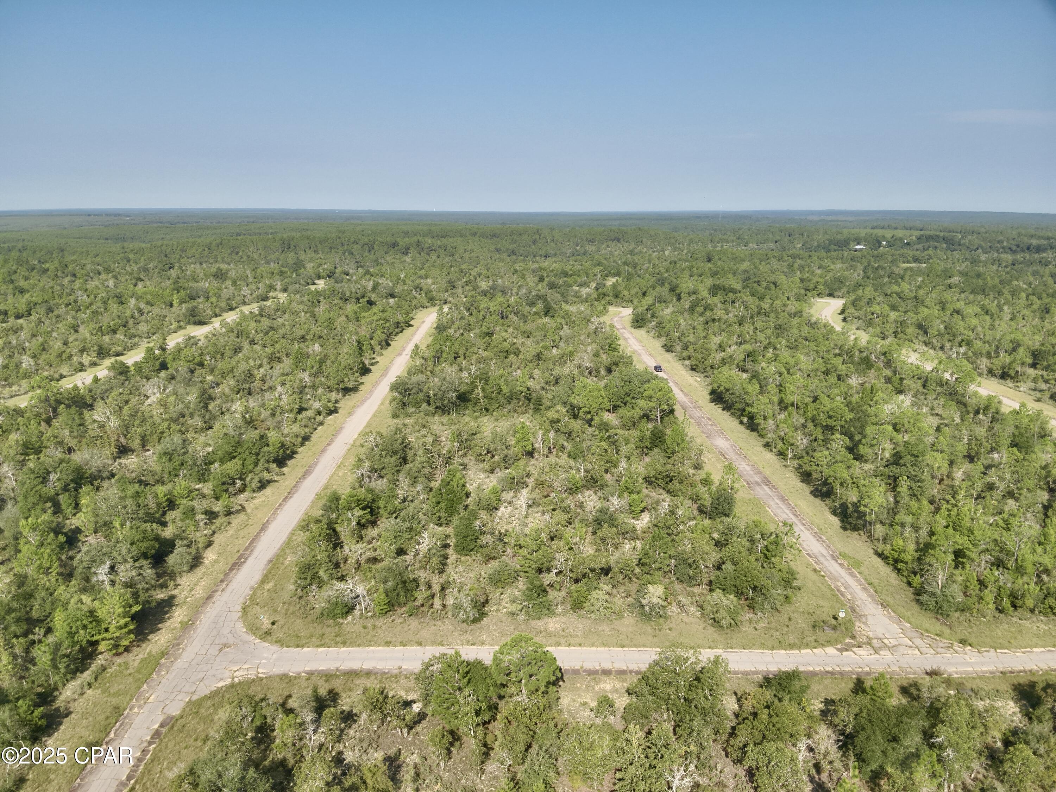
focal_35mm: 24
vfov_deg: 56.8
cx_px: 528
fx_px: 732
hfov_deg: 71.6
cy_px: 396
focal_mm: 4.4
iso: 100
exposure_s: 1/800
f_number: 2.8
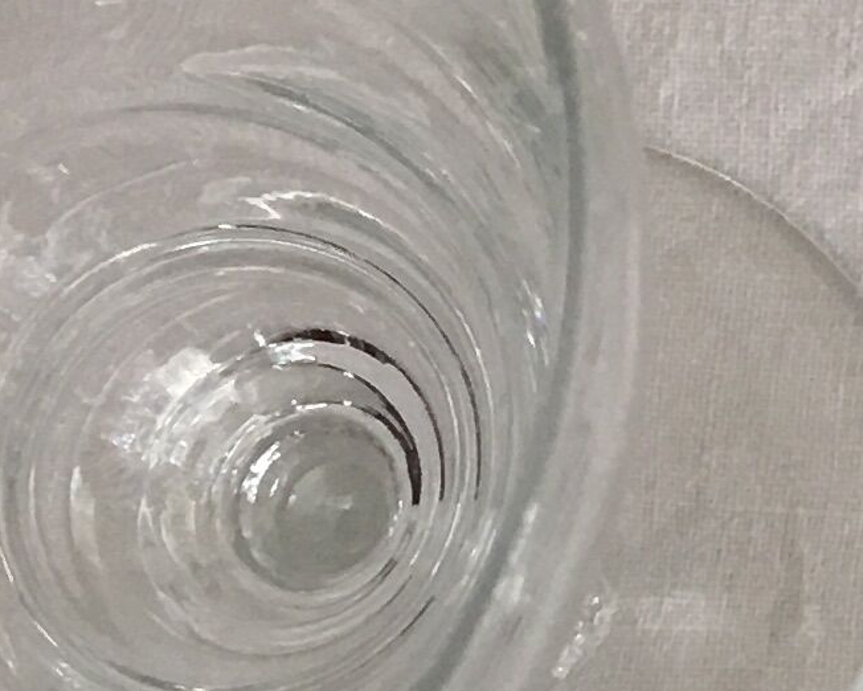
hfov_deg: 9.8
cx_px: 2049
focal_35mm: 175
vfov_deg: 8.8
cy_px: 678
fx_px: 4471
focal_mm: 4.15
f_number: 2.2
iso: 25
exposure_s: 1/33
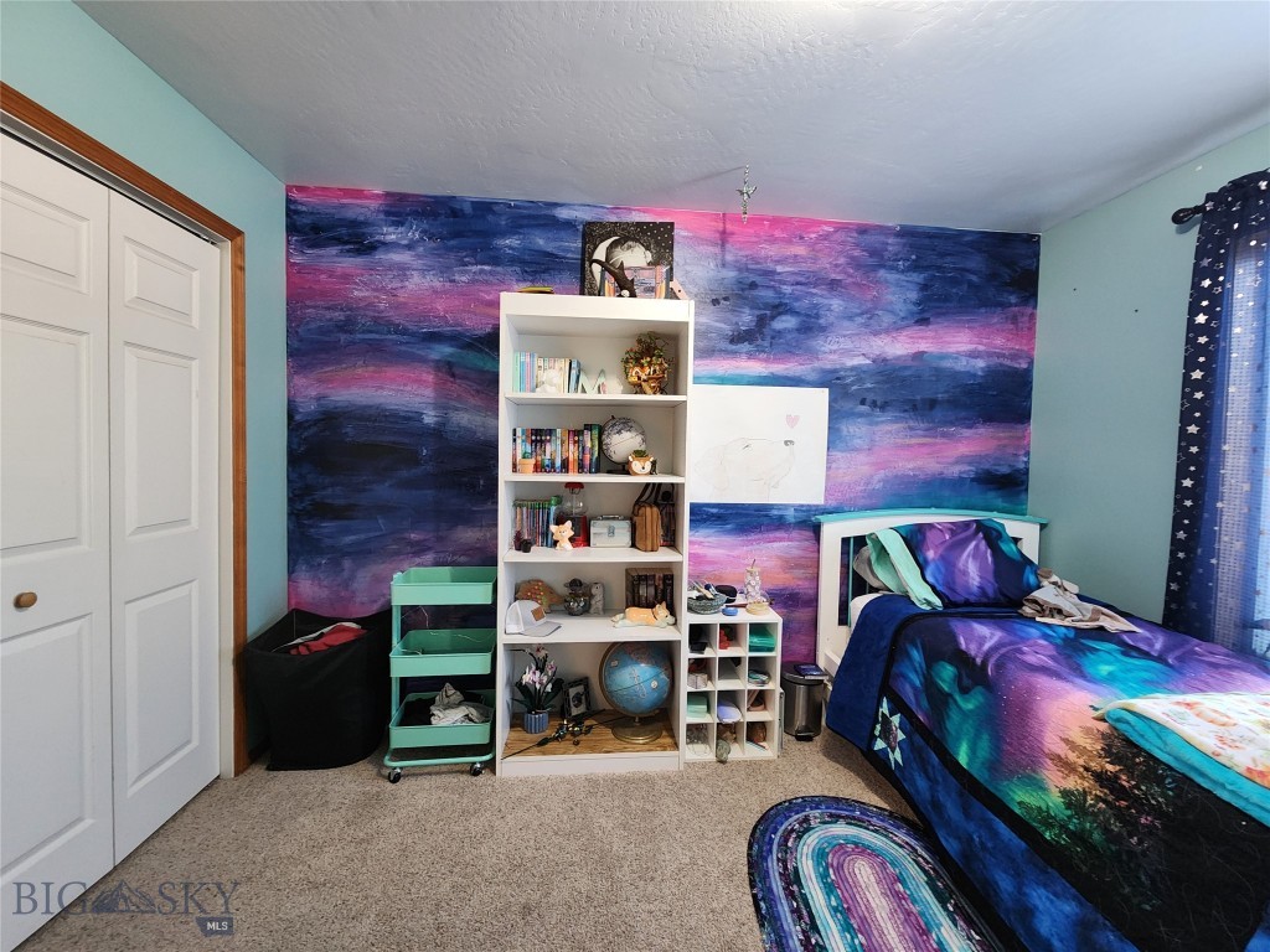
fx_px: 477
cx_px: 635
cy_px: 476
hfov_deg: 106.2
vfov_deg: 89.9
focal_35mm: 13
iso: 400
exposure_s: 1/30
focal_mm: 2.2
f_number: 2.2
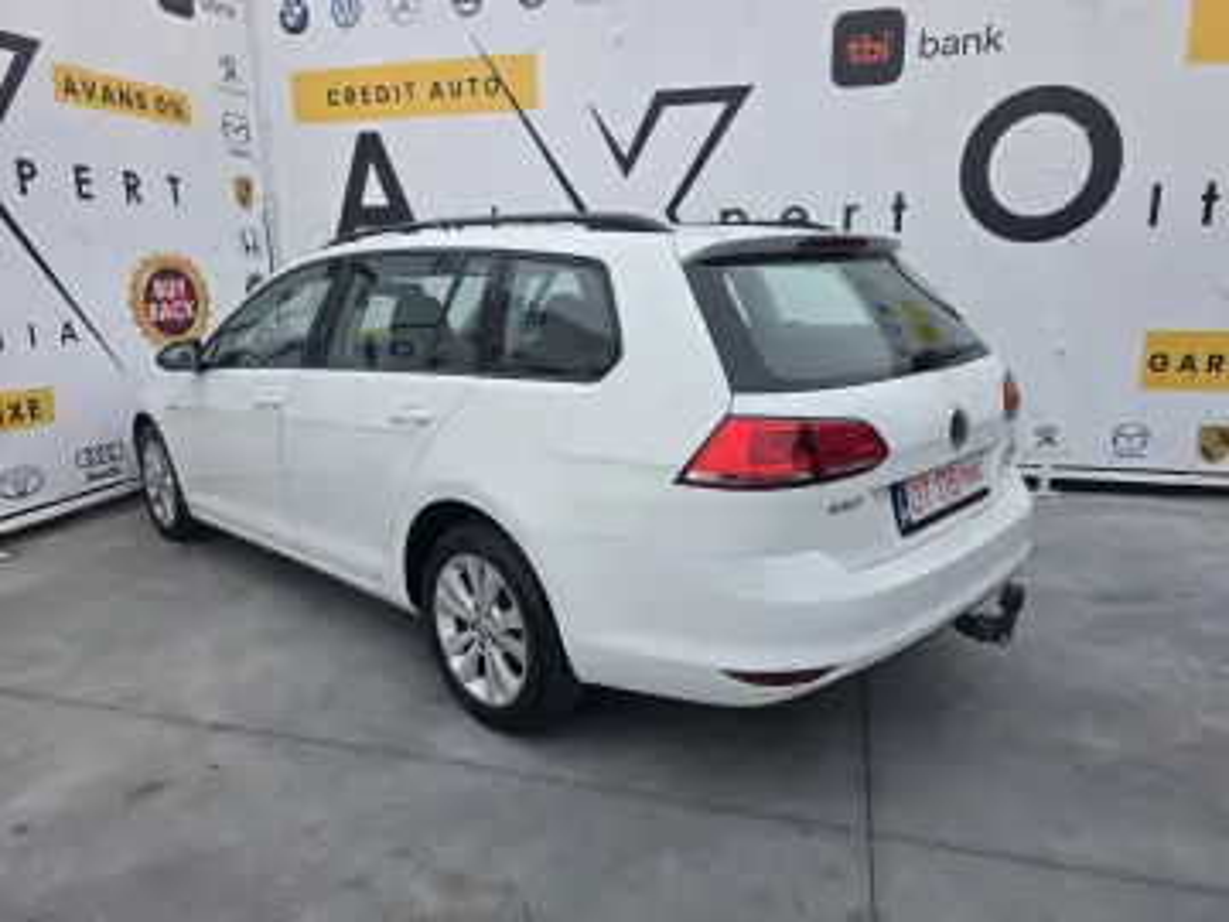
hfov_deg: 73.9
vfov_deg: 58.9
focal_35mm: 23
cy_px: 461
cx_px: 614
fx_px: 817
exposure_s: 1/1686
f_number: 1.7
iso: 80
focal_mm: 6.3
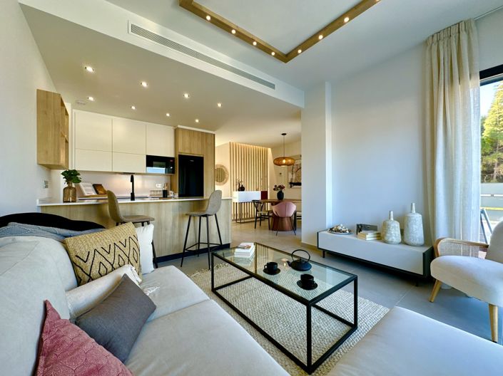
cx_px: 252
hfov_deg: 102.1
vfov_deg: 85.6
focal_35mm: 14
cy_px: 188
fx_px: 203
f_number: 2.2
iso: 64
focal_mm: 2.22
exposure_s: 1/100
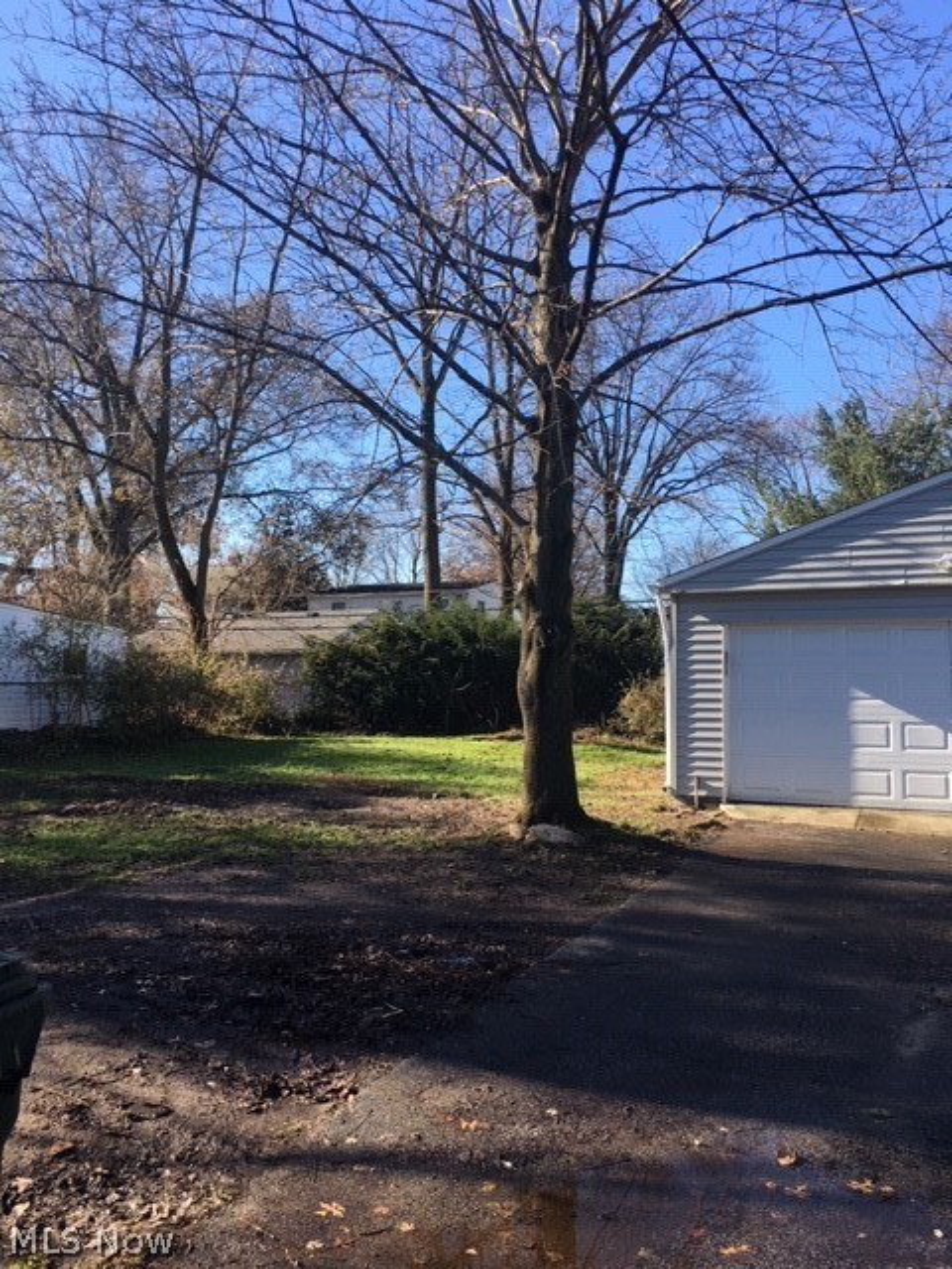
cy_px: 634
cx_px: 476
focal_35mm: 29
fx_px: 1063
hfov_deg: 48.2
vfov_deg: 61.7
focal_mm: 4.15
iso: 25
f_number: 2.2
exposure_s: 1/549
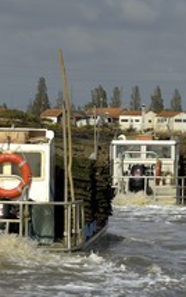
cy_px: 153
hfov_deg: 4.2
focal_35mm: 315
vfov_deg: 6.7
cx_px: 188
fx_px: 2551
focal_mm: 105
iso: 100
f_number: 7.6
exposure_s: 1/400
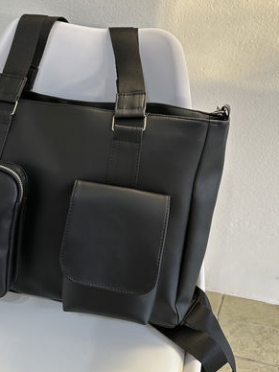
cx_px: 105
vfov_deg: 54.5
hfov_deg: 42.6
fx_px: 355
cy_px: 132
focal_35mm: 33
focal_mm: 6.86
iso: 160
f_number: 1.78
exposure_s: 1/121
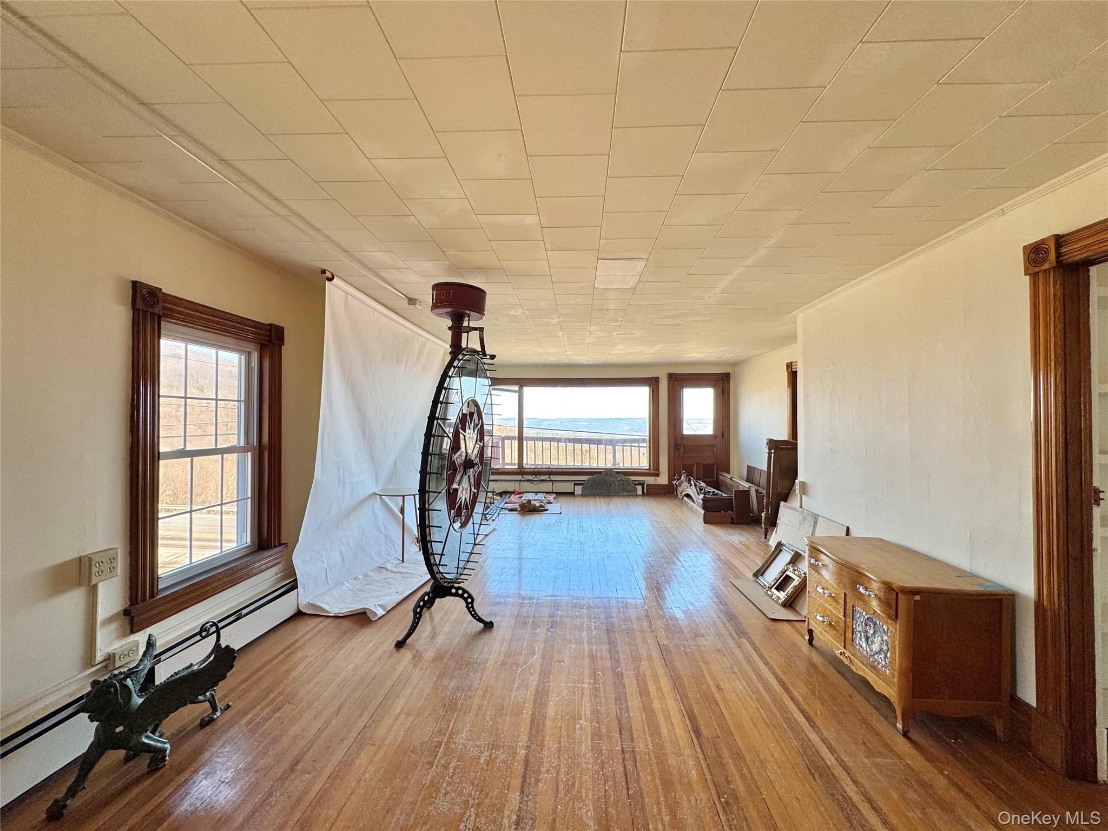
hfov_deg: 102.1
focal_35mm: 14
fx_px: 448
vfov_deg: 85.7
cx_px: 554
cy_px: 416
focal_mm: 2.22
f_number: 2.2
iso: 40
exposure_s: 1/99
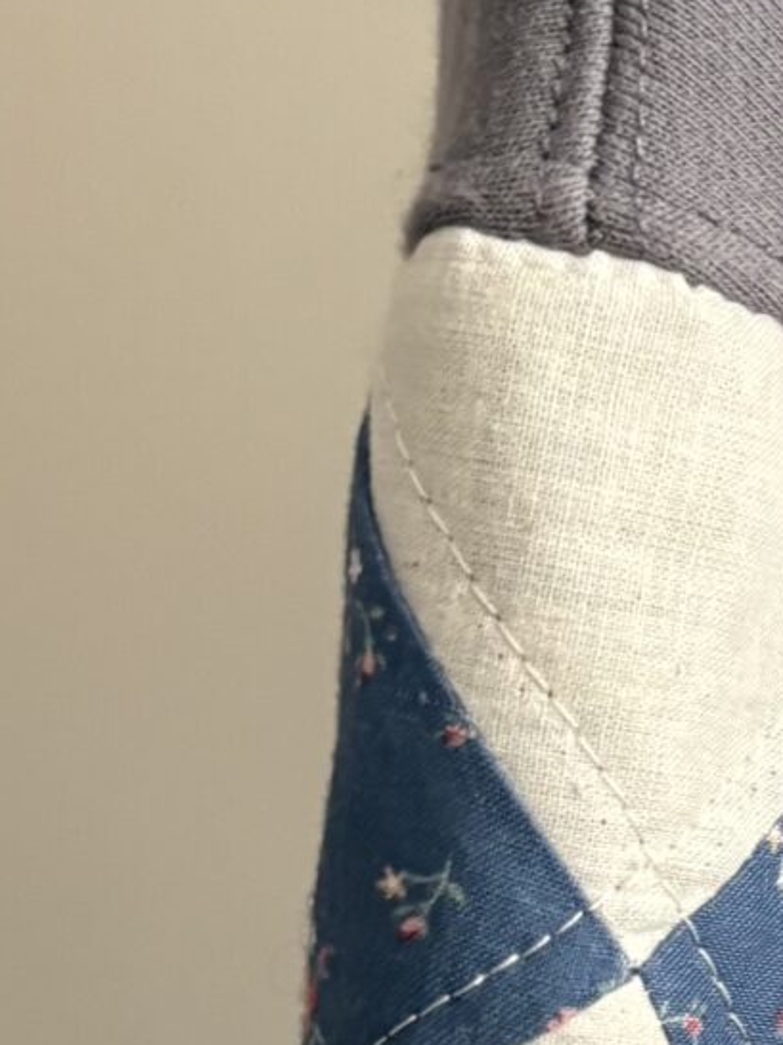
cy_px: 1116
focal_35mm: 122
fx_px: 3682
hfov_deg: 11.1
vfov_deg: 15.8
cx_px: 1497
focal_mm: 5.96
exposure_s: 1/60
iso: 200
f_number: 1.6
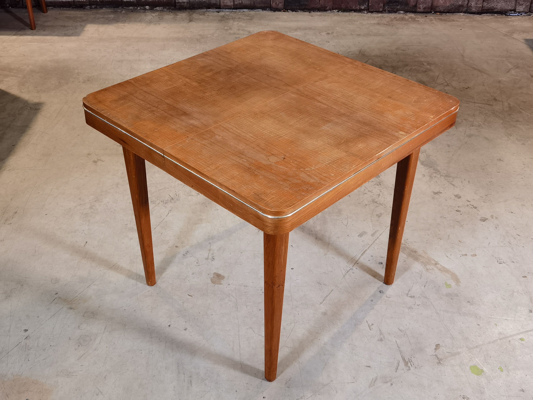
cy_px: 200
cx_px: 266
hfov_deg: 44.8
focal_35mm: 42
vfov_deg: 34.3
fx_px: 647
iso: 100
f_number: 1.9
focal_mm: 6.71
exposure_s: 1/50
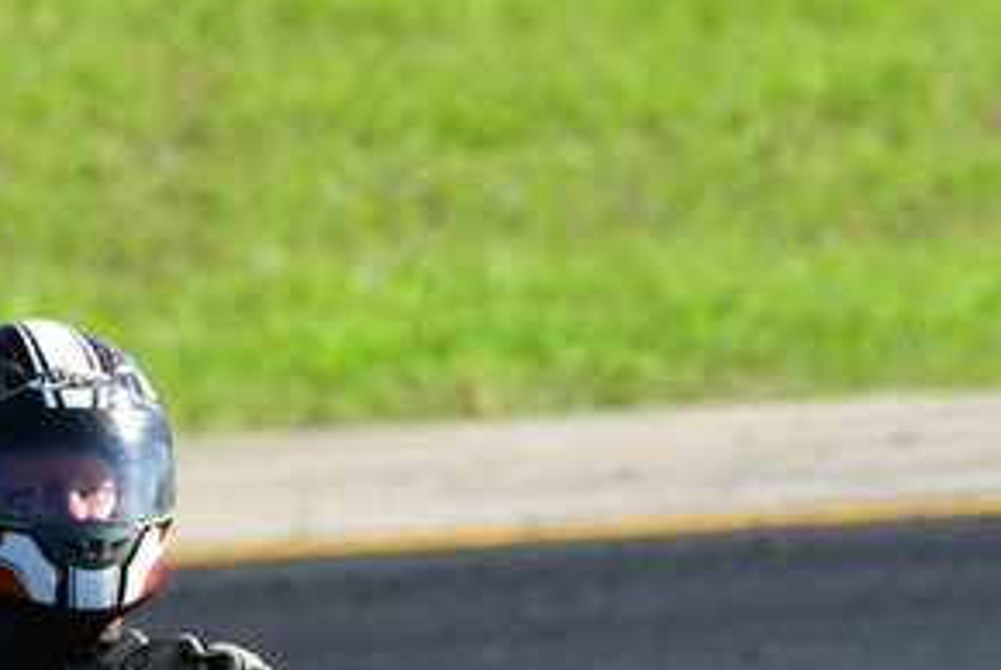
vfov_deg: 0.7
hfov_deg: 1.0
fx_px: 57558
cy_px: 829
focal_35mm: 2068
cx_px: 69
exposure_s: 1/640
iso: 640
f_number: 10
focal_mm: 500
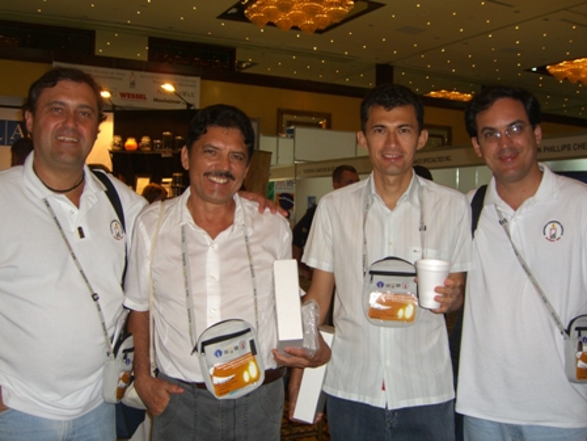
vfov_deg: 37.7
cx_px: 294
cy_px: 220
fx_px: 644
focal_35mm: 38
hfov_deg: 49.0
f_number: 2.8
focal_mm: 7.9
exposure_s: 1/60
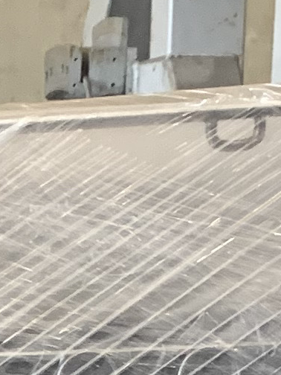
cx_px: -190
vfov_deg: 8.4
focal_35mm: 208
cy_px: 1013
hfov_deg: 7.0
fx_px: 2251
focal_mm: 4.25
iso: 125
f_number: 1.8
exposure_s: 1/60
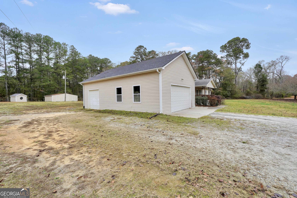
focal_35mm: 15
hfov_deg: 100.4
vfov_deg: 77.3
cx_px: 148
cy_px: 99
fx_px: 124
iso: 100
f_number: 8
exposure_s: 1/125
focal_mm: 10
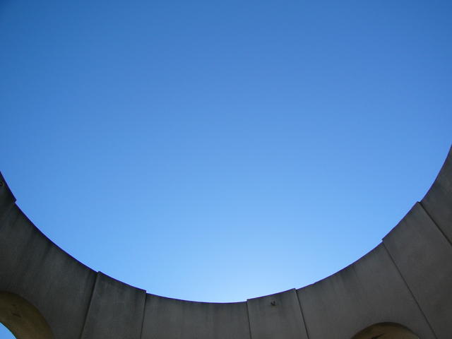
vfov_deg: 40.7
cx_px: 226
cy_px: 170
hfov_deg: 52.6
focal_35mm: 35
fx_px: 457
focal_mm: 5.8
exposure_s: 1/125
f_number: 8
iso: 50
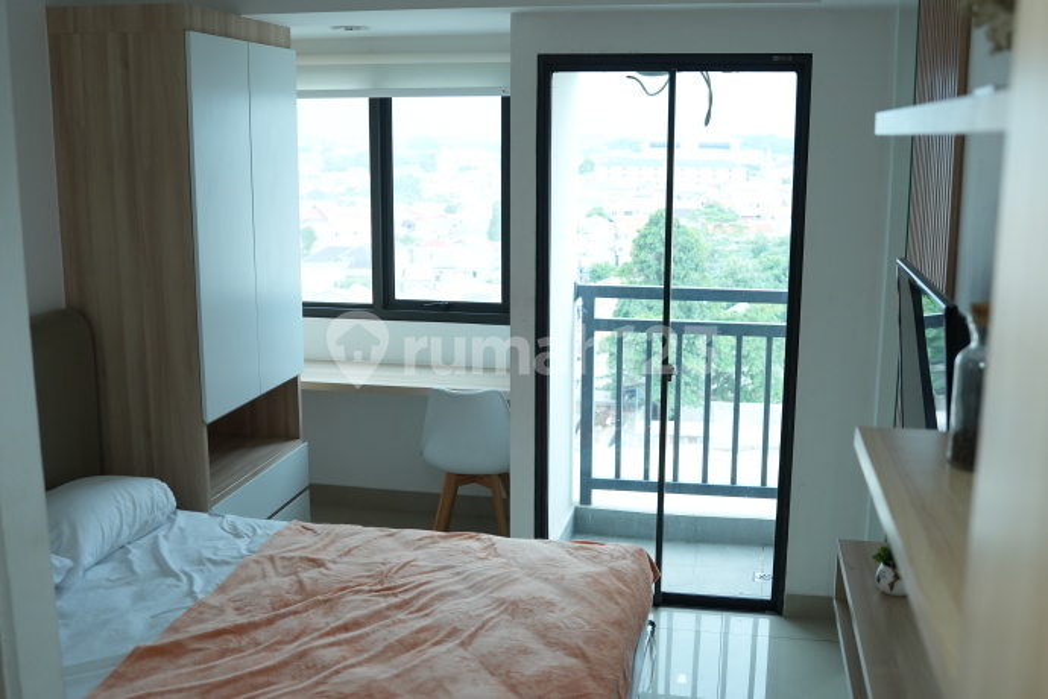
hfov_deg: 53.1
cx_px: 524
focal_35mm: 36
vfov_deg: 36.9
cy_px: 350
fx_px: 1048
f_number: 2.8
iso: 640
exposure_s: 1/100
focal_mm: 24
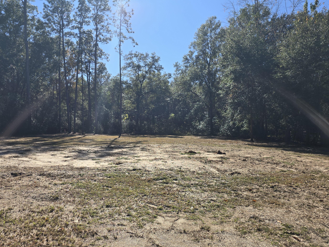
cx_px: 150
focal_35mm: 25
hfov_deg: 69.3
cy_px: 129
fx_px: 238
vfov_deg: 54.9
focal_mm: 6.3
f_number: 1.7
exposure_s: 1/812
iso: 12
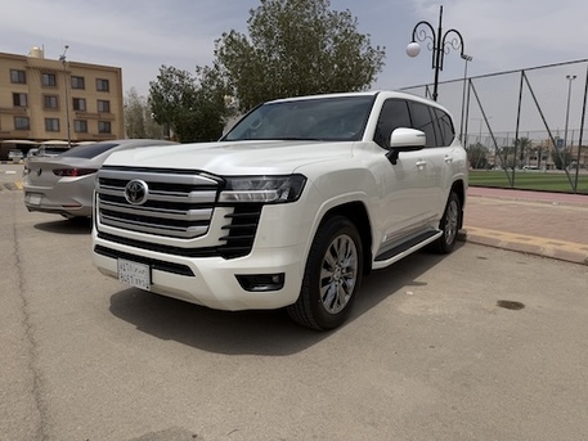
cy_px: 220
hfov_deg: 71.6
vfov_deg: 56.8
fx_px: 408
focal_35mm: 24
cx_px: 294
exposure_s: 1/9091
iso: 80
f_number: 1.78
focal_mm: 6.76
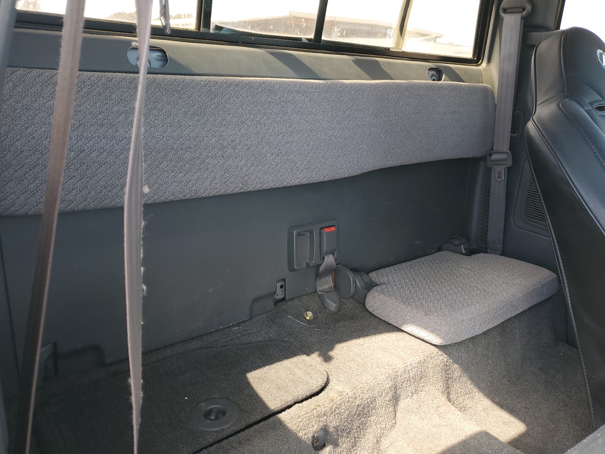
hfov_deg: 67.3
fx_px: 454
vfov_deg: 53.1
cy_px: 227
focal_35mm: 26
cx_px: 302
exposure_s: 1/132
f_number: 1.5
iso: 50
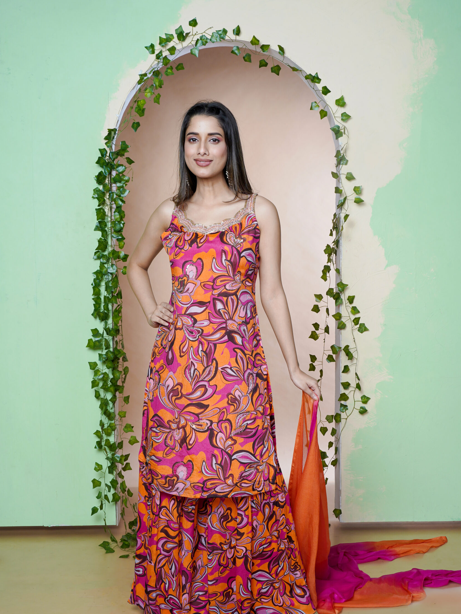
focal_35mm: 42
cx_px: 228
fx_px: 746
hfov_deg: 34.3
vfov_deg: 44.8
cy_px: 324
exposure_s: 1/125
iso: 200
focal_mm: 38
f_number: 13
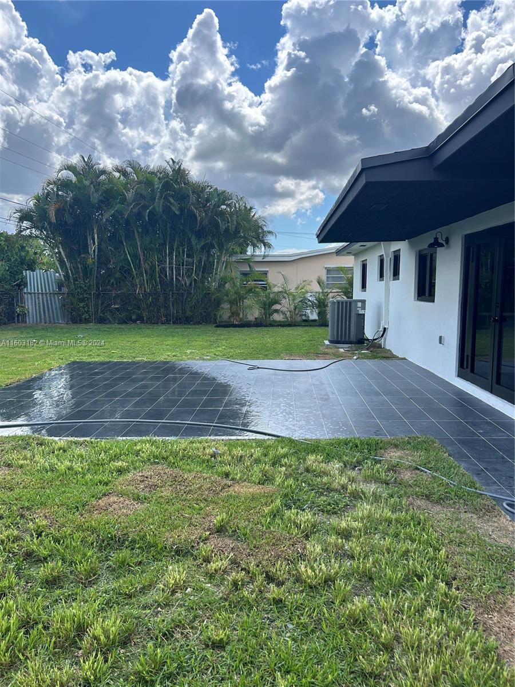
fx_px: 516
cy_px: 344
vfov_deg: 67.3
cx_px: 258
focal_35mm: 26
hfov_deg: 53.1
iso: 50
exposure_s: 1/2299
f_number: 1.5
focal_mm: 5.7
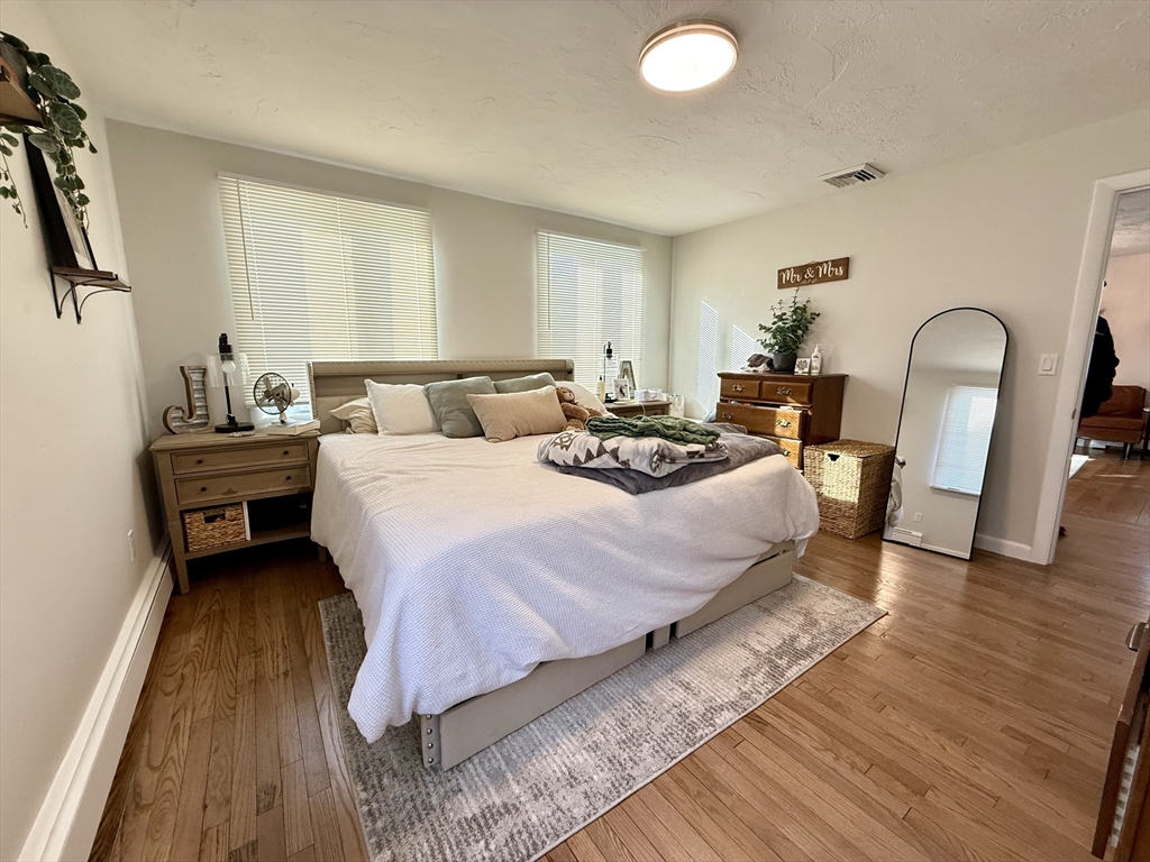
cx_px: 575
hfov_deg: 102.1
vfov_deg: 85.7
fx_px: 465
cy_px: 431
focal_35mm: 14
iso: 250
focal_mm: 2.22
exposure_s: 1/120
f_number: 2.2
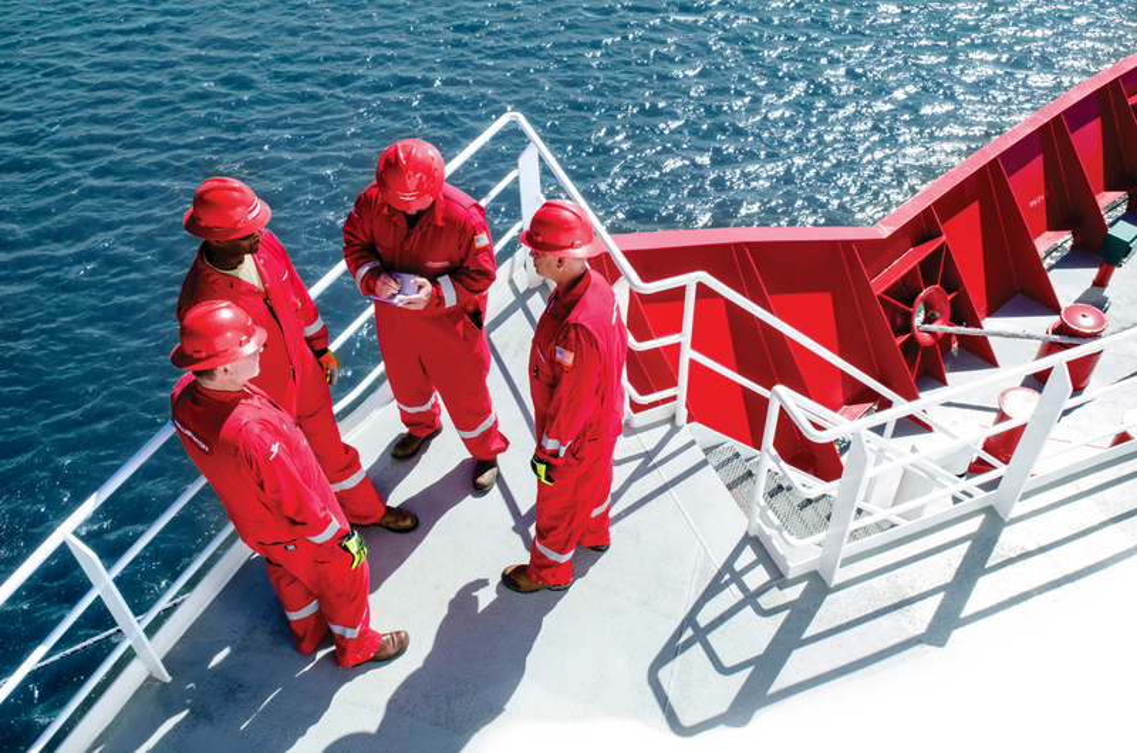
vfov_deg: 43.4
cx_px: 568
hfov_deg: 62.0
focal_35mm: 30
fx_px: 946
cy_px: 376
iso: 200
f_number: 14
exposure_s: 1/100
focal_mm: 20
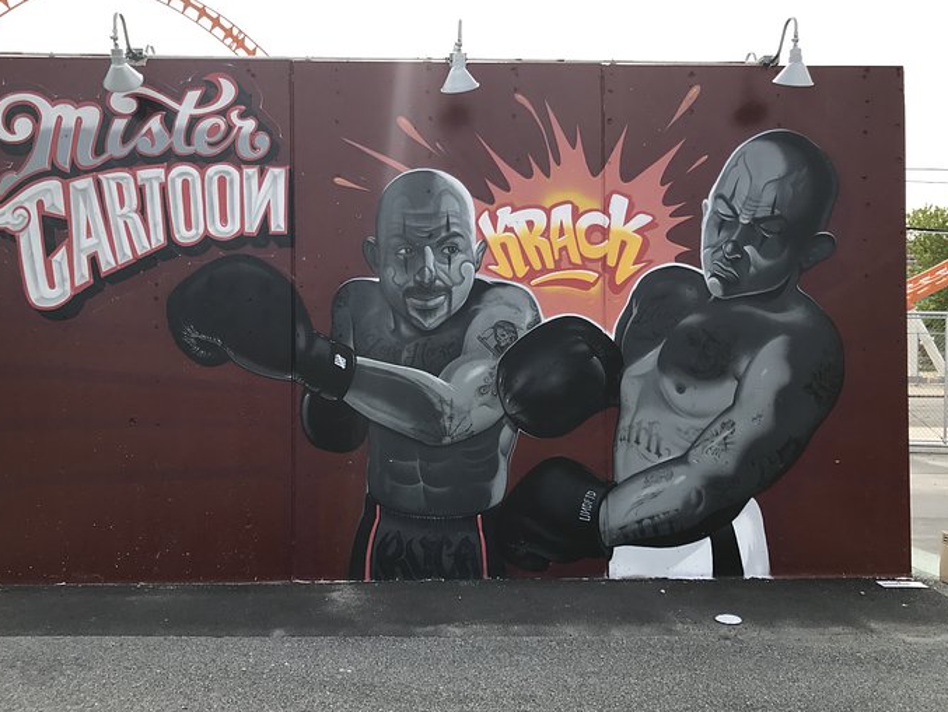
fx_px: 850
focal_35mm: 31
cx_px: 438
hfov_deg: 58.2
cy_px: 364
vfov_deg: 45.5
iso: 20
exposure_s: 1/1168
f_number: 1.8
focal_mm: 3.99
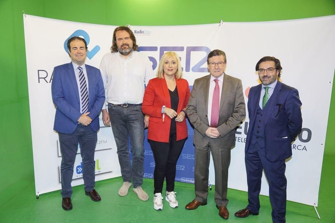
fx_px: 251
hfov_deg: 67.4
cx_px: 168
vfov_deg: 47.9
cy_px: 112
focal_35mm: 27
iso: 100
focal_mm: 18
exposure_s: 1/60
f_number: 2.8
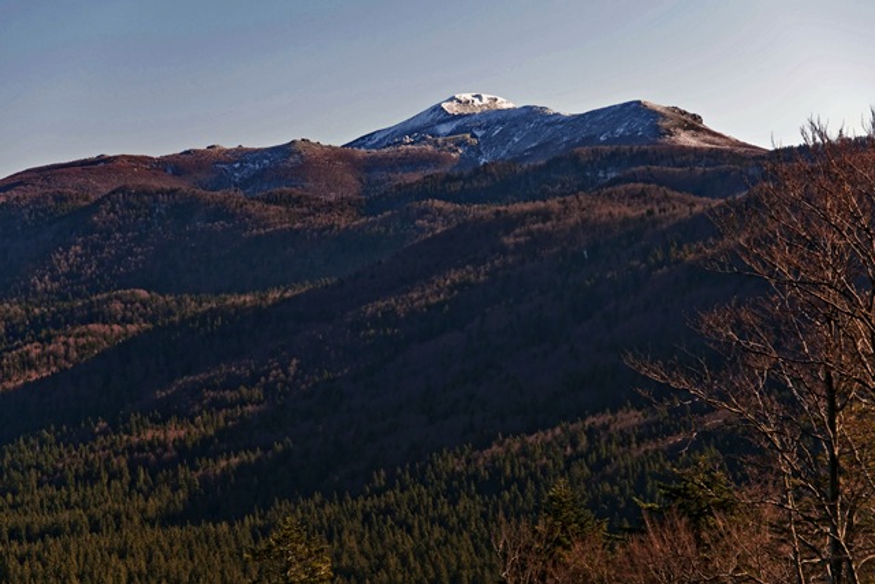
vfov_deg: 13.0
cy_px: 292
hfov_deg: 19.5
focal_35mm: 105
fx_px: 2552
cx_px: 438
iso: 200
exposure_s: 1/250
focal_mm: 70
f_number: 5.6
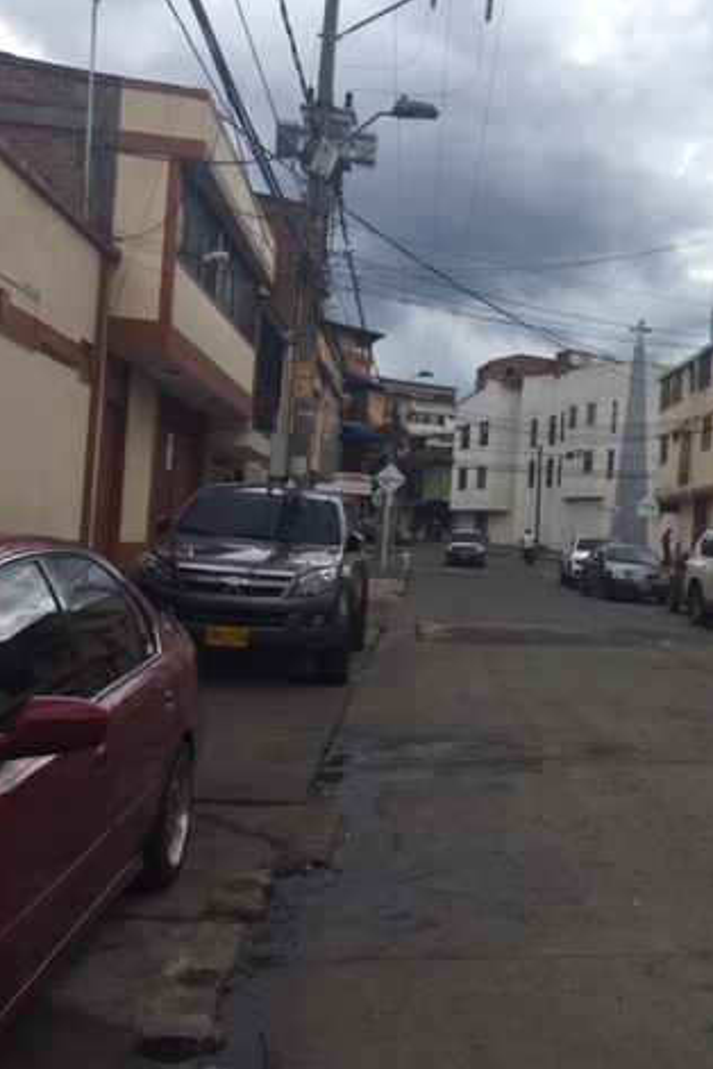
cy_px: 542
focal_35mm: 41
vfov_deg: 47.4
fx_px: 1218
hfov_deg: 30.8
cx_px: 670
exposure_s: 1/1464
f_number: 2.2
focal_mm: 4.15
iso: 32
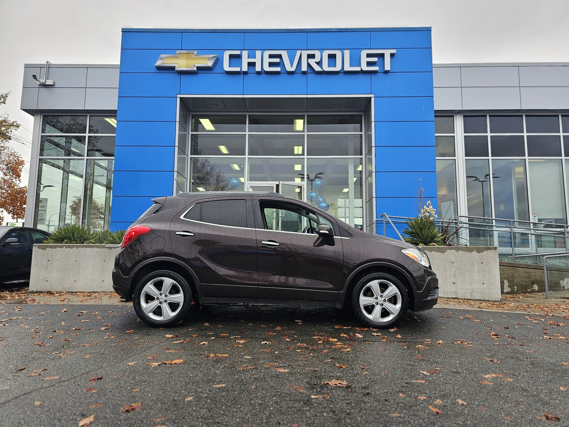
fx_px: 378
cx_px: 284
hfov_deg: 73.9
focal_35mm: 23
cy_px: 214
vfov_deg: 58.9
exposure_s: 1/120
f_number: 1.7
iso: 32
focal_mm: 6.3
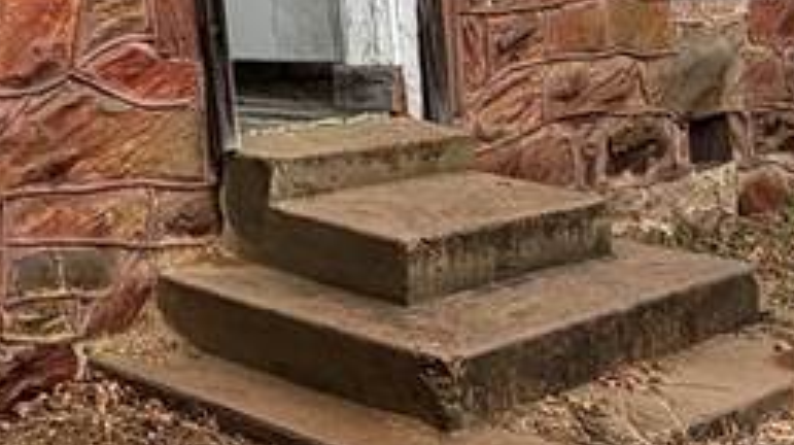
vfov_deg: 14.2
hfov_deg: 24.7
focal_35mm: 76
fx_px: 1599
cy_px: -334
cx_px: -201
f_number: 2.2
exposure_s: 1/121
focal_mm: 2.22
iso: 64
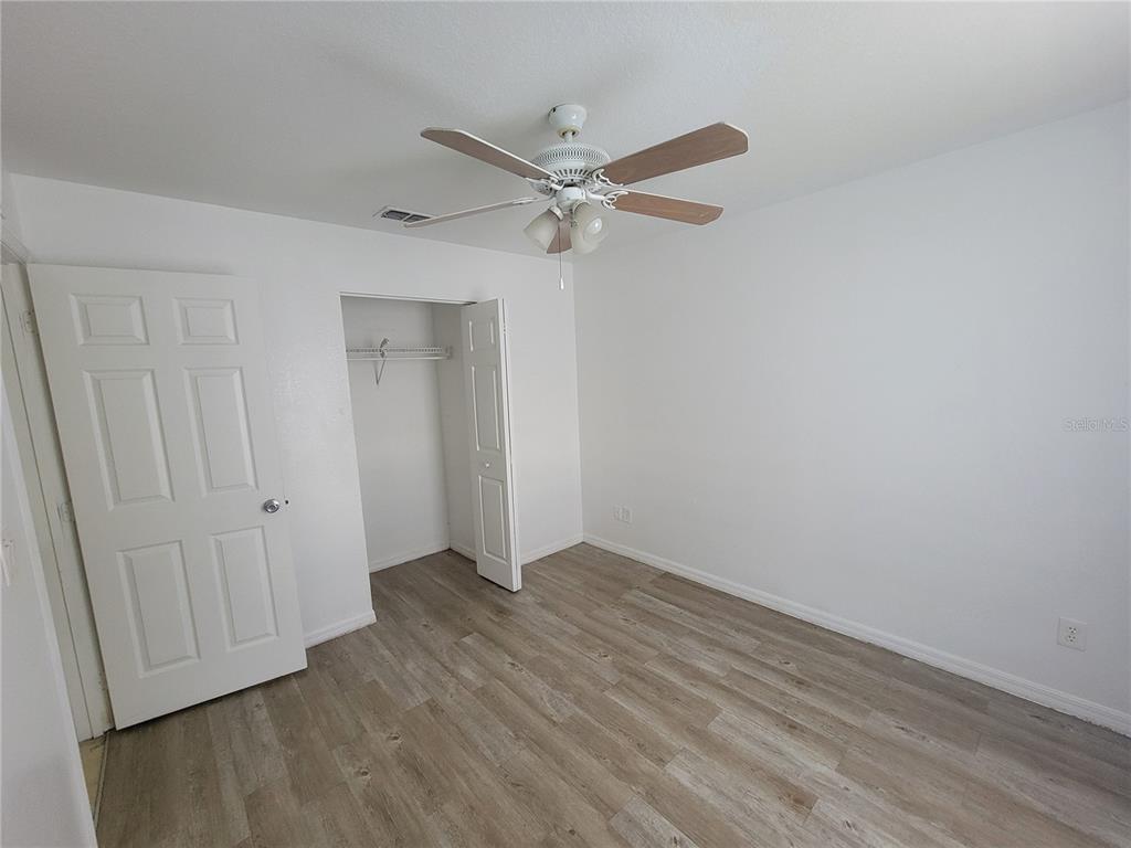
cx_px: 566
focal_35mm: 13
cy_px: 424
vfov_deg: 89.9
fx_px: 425
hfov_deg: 106.2
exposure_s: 1/60
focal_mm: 2.2
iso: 400
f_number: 2.2
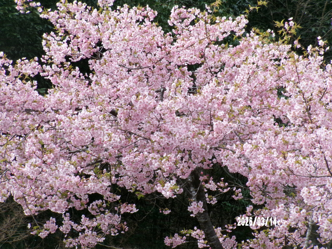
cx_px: 166
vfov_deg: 10.4
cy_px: 124
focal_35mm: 142
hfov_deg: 13.9
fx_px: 1362
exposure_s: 1/85
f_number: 17.1
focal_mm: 25.5
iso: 400
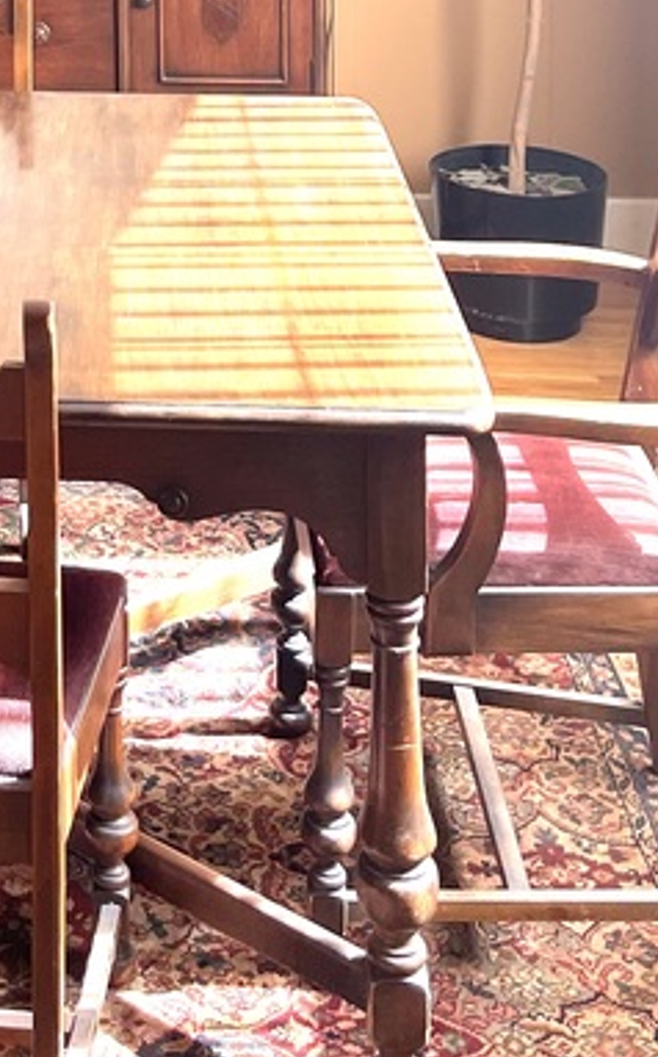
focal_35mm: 78
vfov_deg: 23.2
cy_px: -346
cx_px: -135
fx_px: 2243
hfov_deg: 16.0
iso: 100
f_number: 1.6
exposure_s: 1/121
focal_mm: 5.1
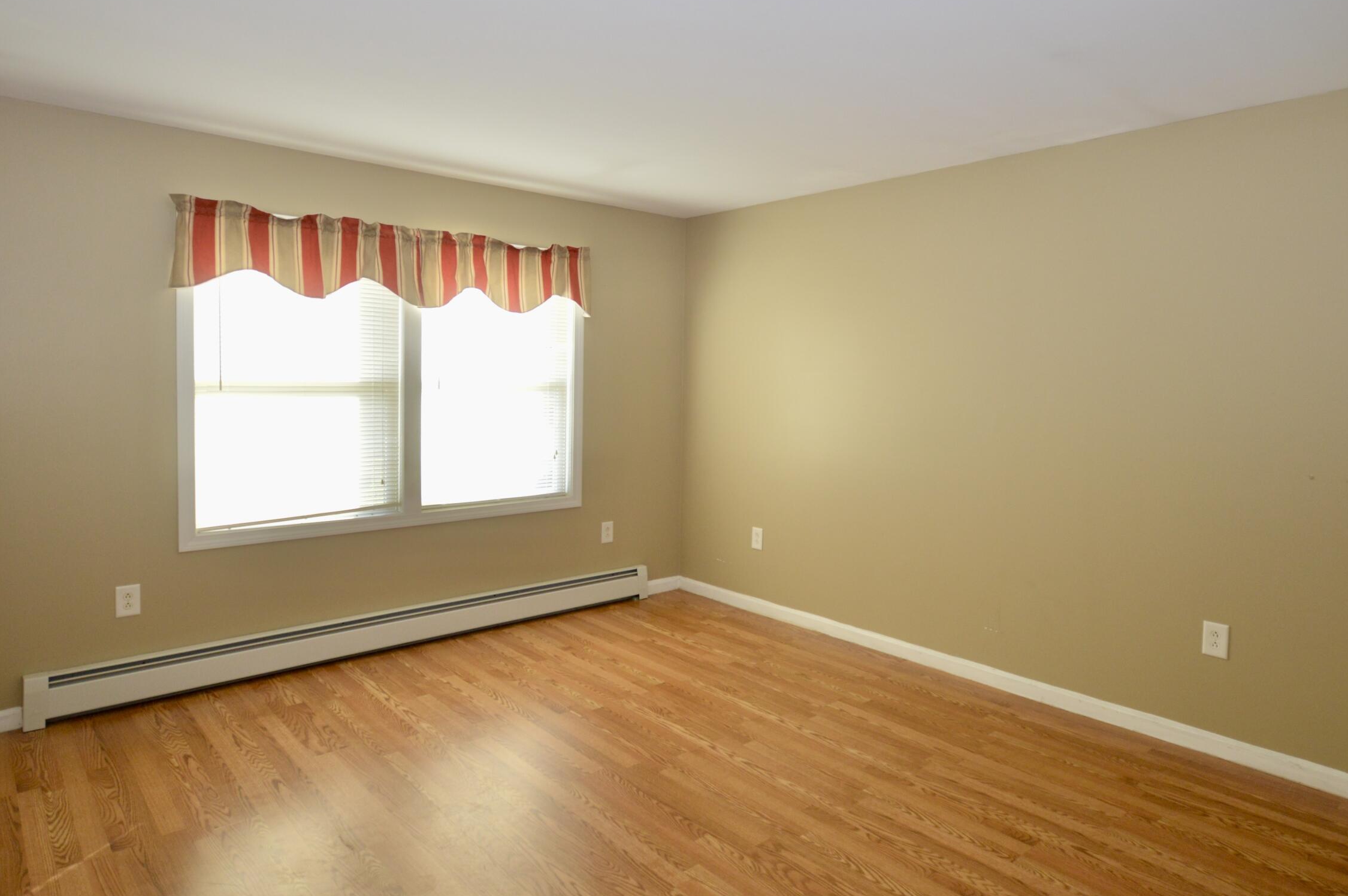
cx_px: 706
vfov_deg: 61.7
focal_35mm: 20
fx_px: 748
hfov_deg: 84.0
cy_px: 397
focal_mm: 10
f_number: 4.5
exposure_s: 1/100
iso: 400
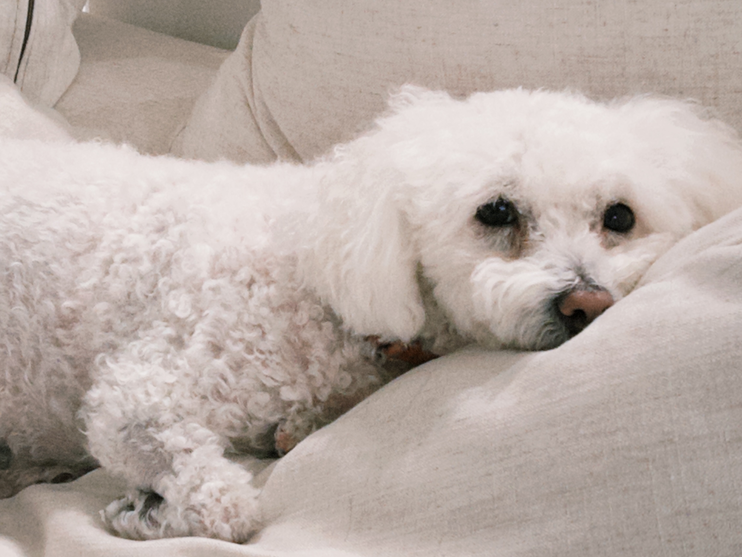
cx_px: 206
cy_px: 214
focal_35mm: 46
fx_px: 986
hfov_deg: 40.3
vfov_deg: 31.4
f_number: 1.5
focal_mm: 5.7
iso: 80
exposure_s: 1/60
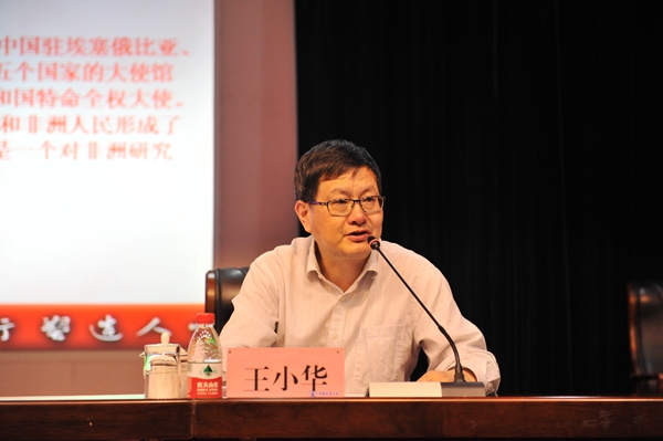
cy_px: 220
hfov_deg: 28.9
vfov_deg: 19.4
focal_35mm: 70
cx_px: 332
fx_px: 1288
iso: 1000
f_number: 3.2
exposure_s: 1/60
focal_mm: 70
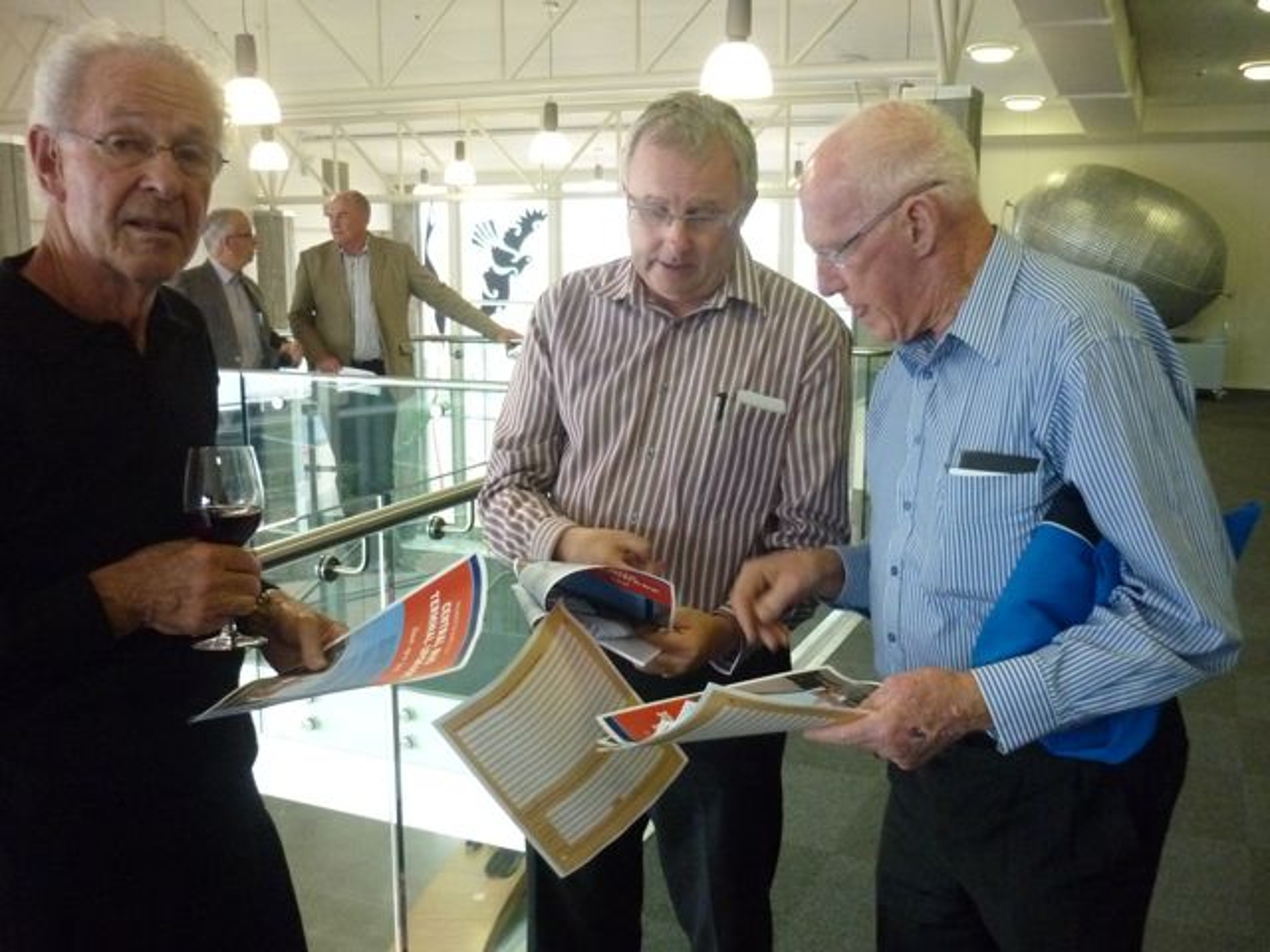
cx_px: 635
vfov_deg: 42.9
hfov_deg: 55.4
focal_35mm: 33
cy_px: 476
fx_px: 1211
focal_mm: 5.5
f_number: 2.8
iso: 500
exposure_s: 1/60
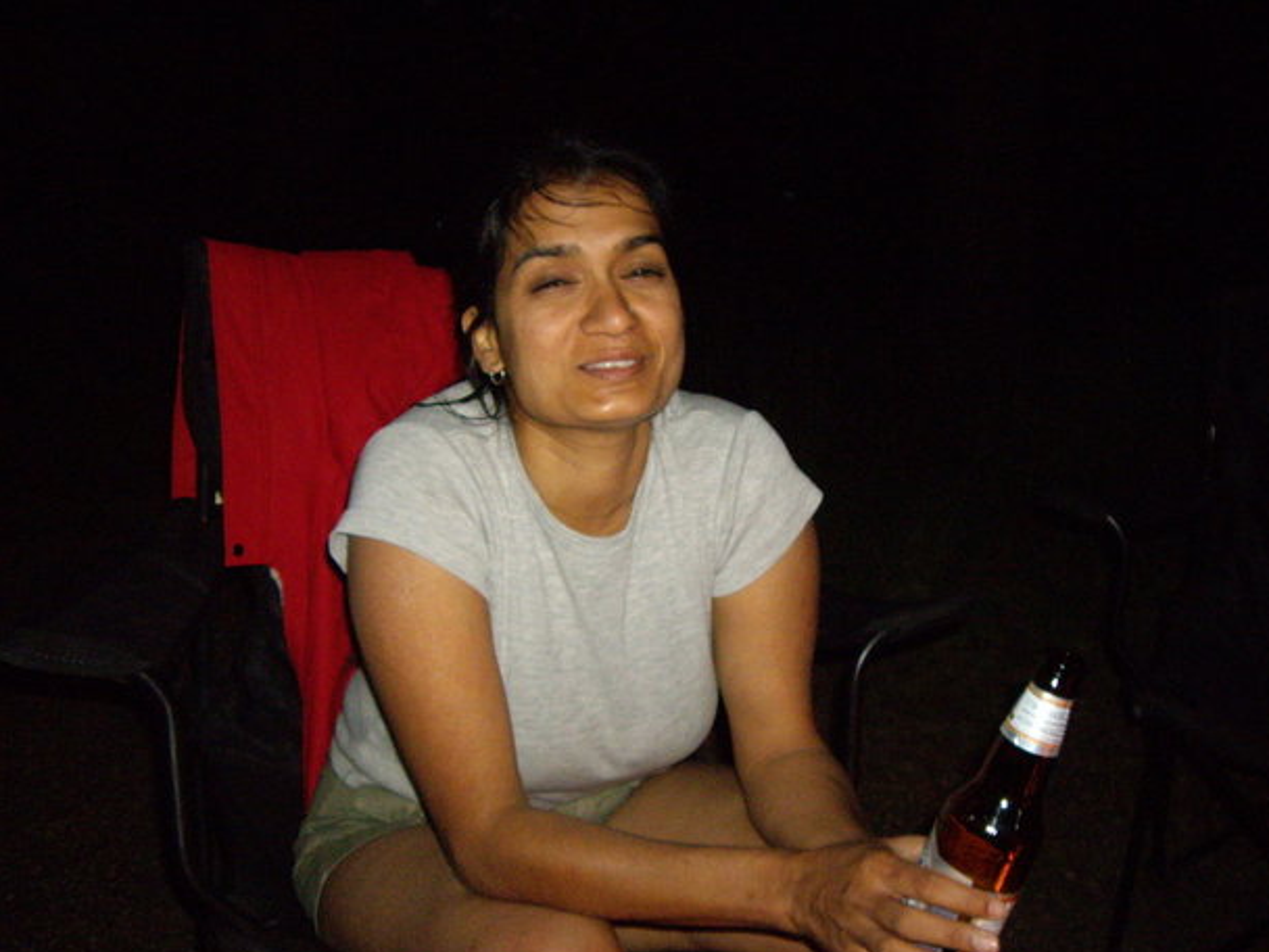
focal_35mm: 40
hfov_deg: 46.8
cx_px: 666
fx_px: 1466
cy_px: 480
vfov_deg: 36.0
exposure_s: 1/40
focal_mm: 6.2
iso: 400
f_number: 2.7
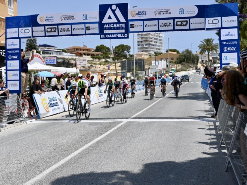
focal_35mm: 45
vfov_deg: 32.2
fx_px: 321
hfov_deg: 42.1
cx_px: 118
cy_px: 92
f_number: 8
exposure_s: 1/2000
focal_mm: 41
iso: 500
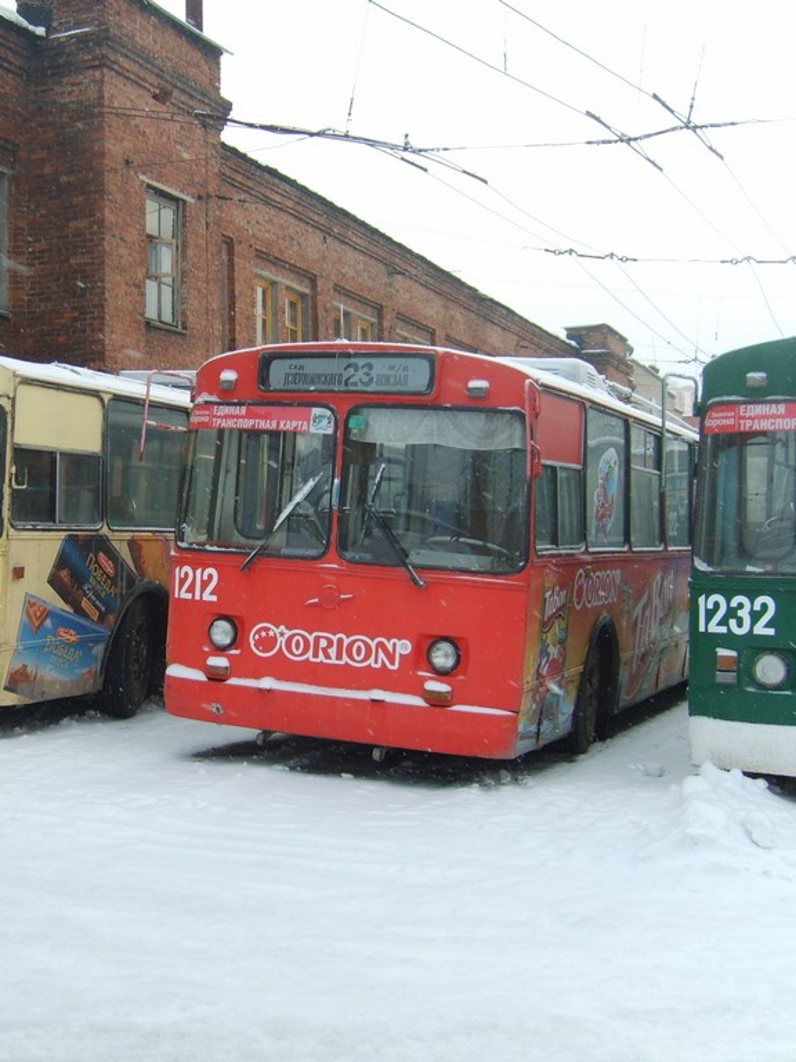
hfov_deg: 40.7
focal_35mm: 35
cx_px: 398
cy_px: 531
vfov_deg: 52.6
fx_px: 1073
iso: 50
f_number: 2.8
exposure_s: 1/125
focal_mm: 5.8
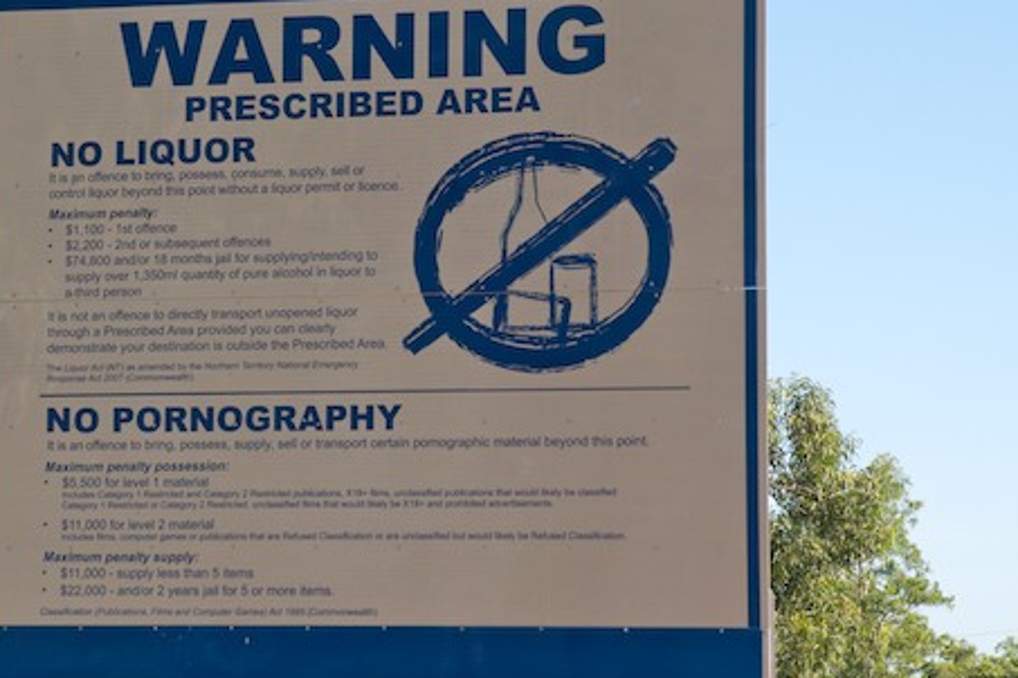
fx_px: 3930
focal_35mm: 139
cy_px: 303
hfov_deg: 14.7
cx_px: 366
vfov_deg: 9.9
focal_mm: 70
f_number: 10
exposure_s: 1/400
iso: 320
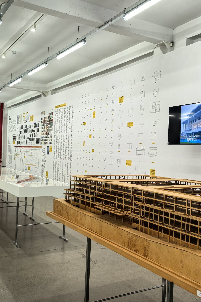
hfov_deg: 34.9
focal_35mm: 38
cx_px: 121
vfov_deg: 50.7
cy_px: 151
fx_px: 318
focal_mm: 5.75
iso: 80
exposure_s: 1/100
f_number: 2
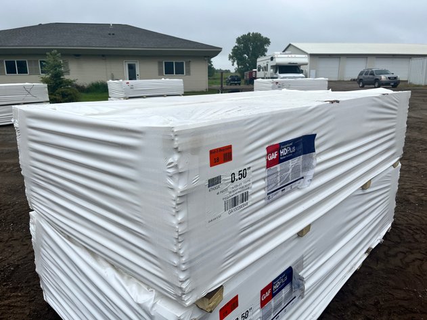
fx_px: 321
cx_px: 214
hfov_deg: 67.3
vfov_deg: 53.0
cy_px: 160
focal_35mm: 26
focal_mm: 5.1
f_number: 1.6
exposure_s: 1/2062
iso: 50
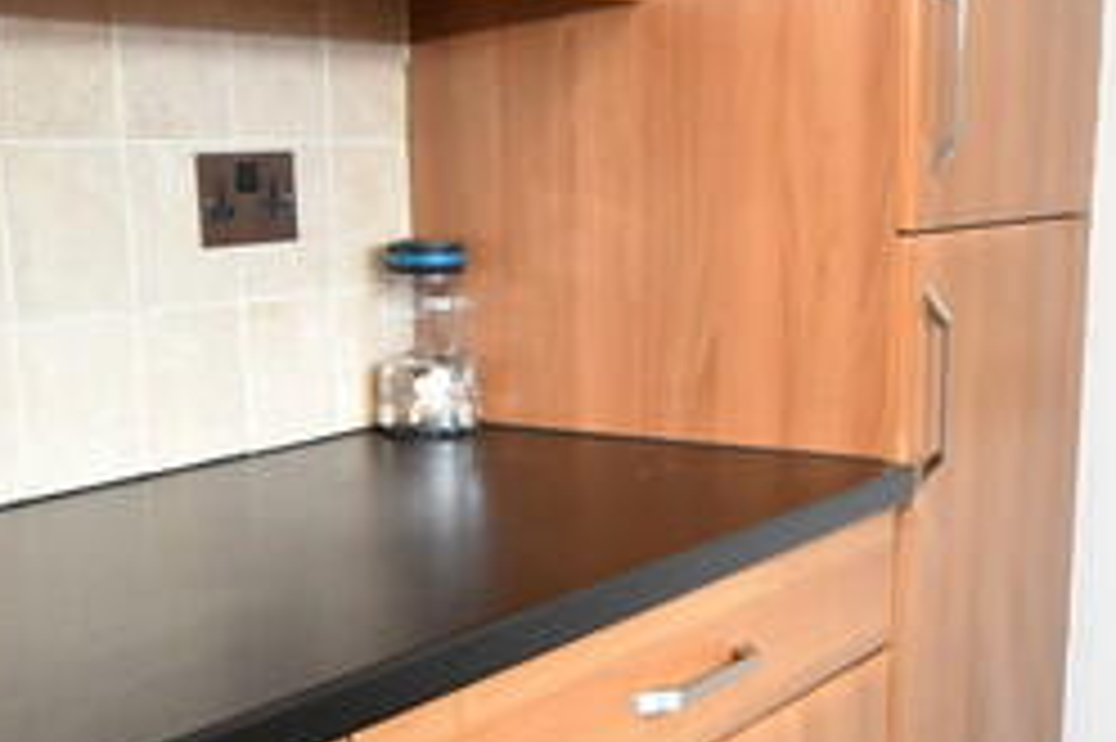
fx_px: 1921
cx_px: 666
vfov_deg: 21.6
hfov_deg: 32.3
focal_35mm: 62
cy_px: 614
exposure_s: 1/80
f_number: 4.5
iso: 800
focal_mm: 10
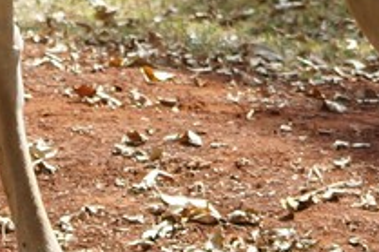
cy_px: -89
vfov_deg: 1.8
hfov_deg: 2.8
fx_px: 7826
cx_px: 287
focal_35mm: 744
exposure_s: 1/640
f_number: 5.6
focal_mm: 86
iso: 400
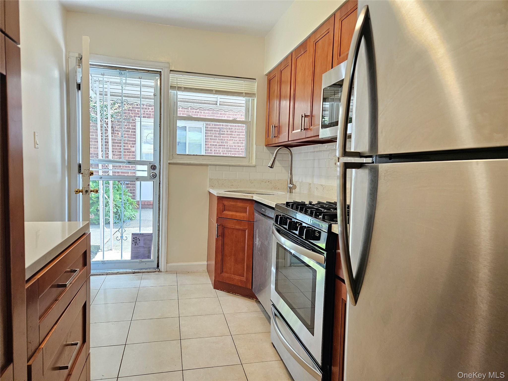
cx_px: 254
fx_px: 338
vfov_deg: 58.9
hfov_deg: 73.9
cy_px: 190
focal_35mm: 23
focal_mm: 5.4
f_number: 1.8
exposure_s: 1/120
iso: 800
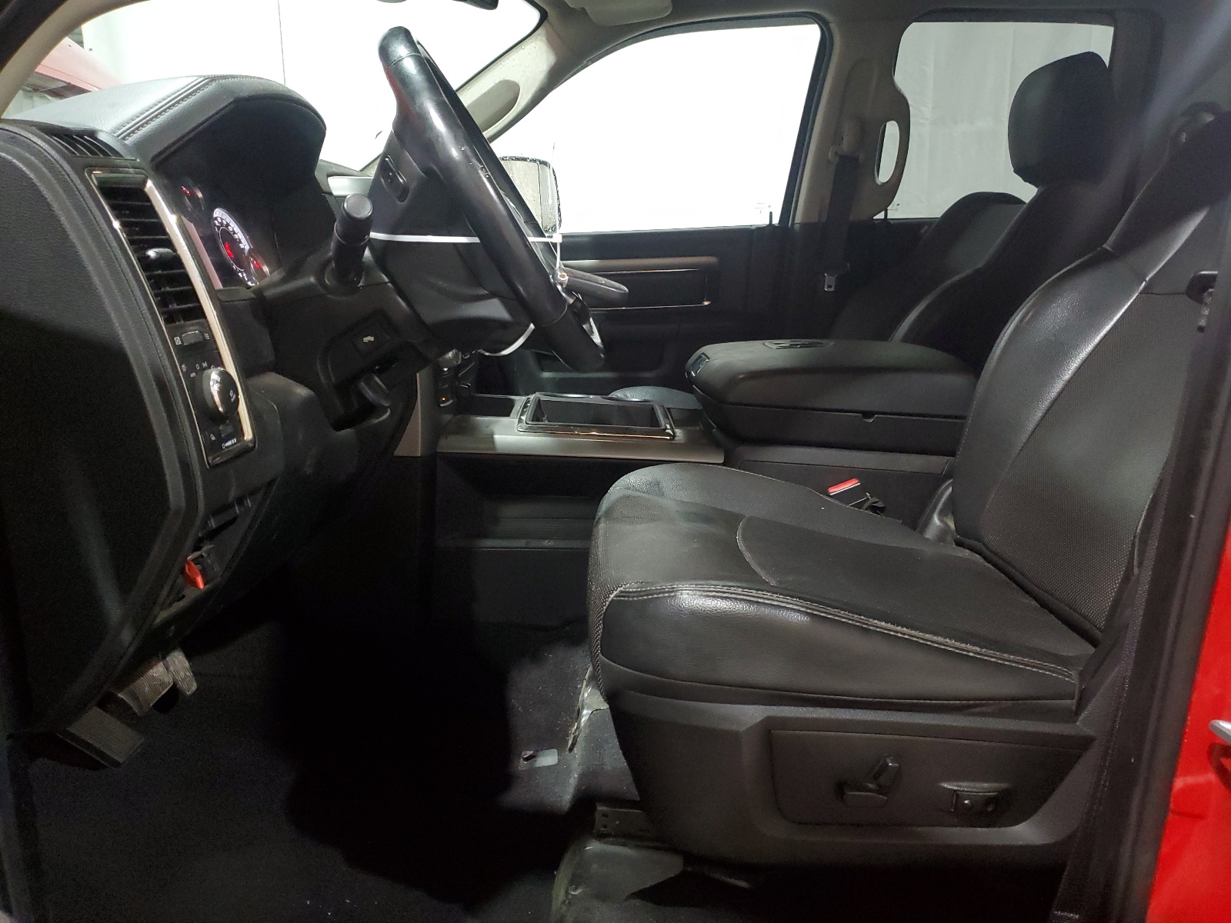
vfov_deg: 53.1
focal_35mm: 26
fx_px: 925
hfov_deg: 67.3
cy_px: 462
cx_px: 616
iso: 348
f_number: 1.5
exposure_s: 1/40
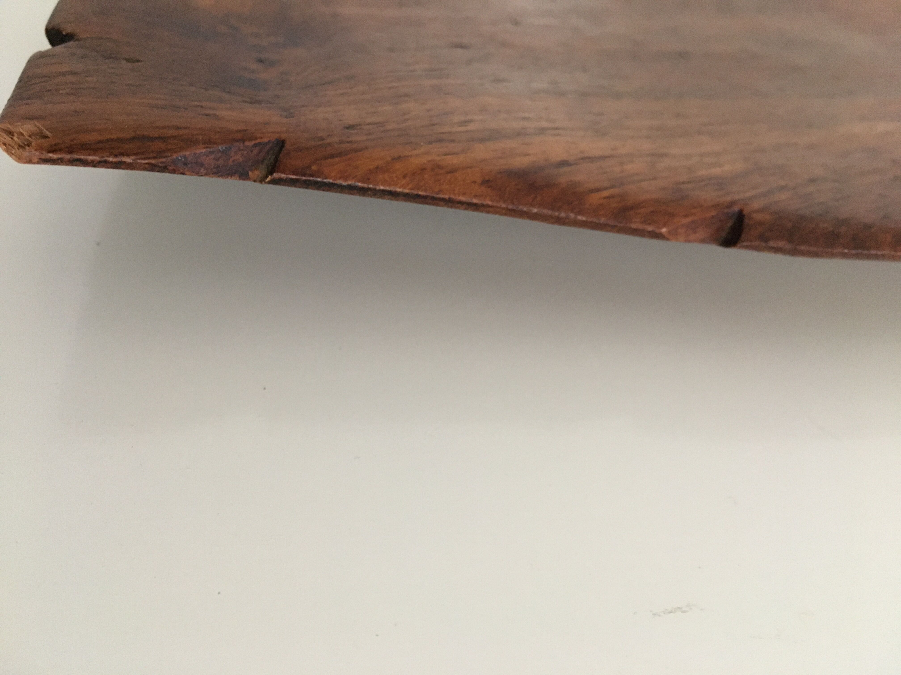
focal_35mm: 29
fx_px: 755
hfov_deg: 61.7
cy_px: 338
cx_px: 450
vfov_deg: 48.2
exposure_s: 1/17
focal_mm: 4.15
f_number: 2.2
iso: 200
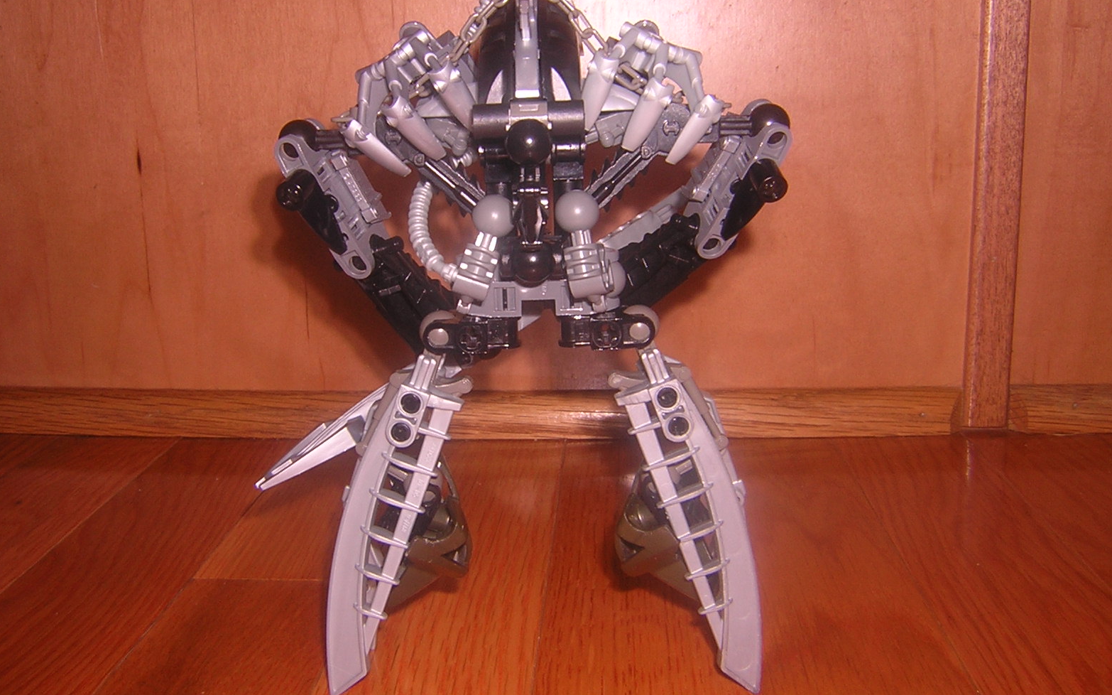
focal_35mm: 39
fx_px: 1182
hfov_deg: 50.4
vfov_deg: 32.7
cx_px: 559
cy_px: 292
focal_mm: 4.7
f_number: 5.2
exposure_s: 1/60.1
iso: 100
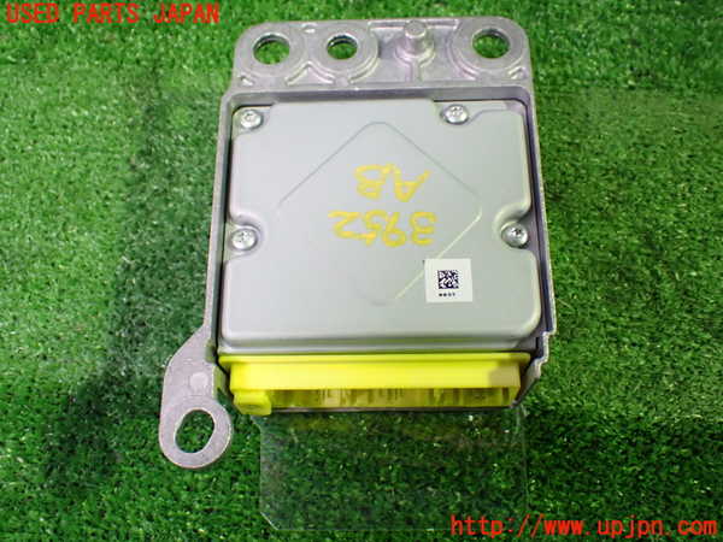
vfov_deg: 37.7
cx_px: 362
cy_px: 271
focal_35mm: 38
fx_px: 794
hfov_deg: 49.0
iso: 800
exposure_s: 1/50
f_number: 2.7
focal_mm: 6.83
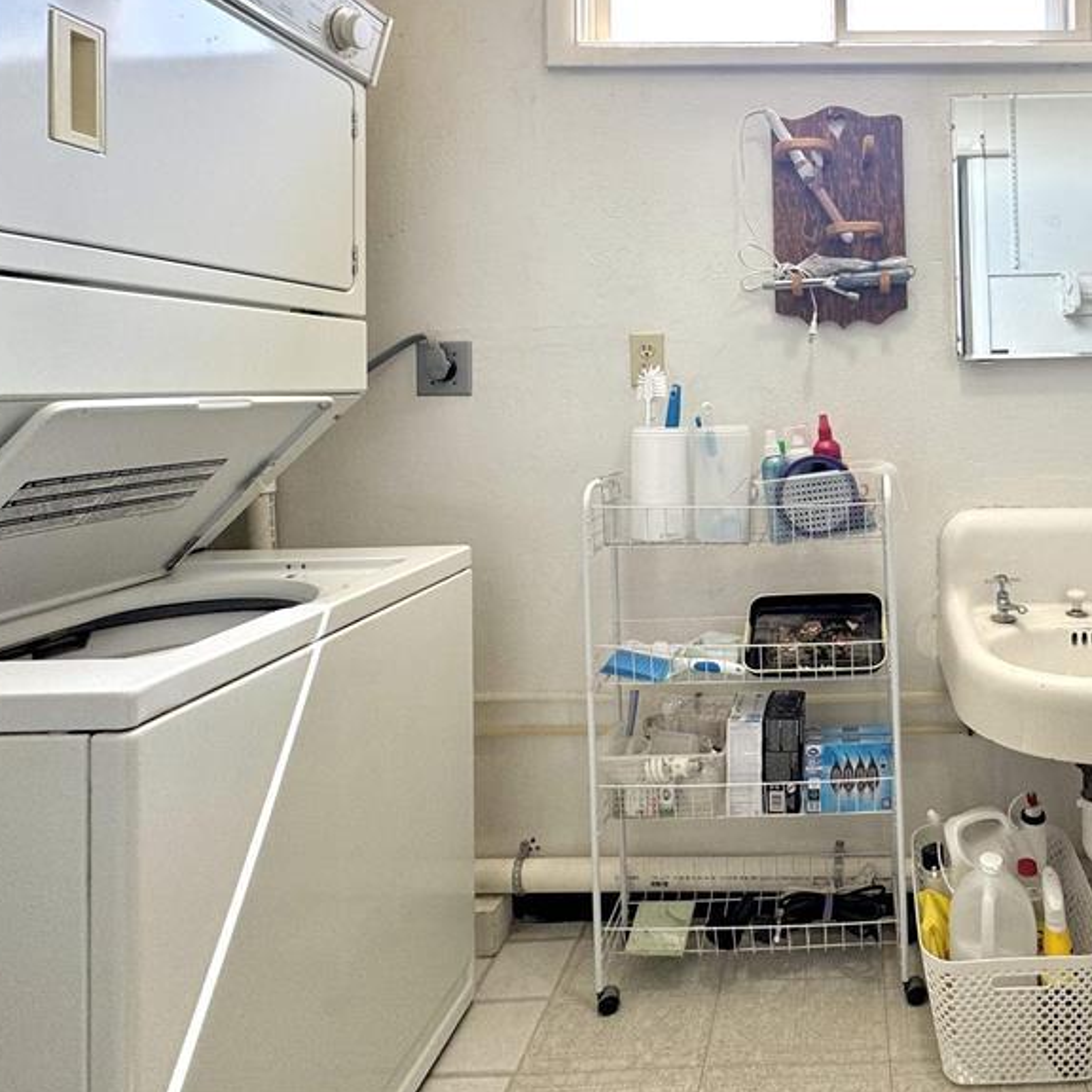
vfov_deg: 67.9
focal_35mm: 22
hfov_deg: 64.4
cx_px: 851
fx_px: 785
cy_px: 372
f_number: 2.2
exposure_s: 1/120
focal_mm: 2.22
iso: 100
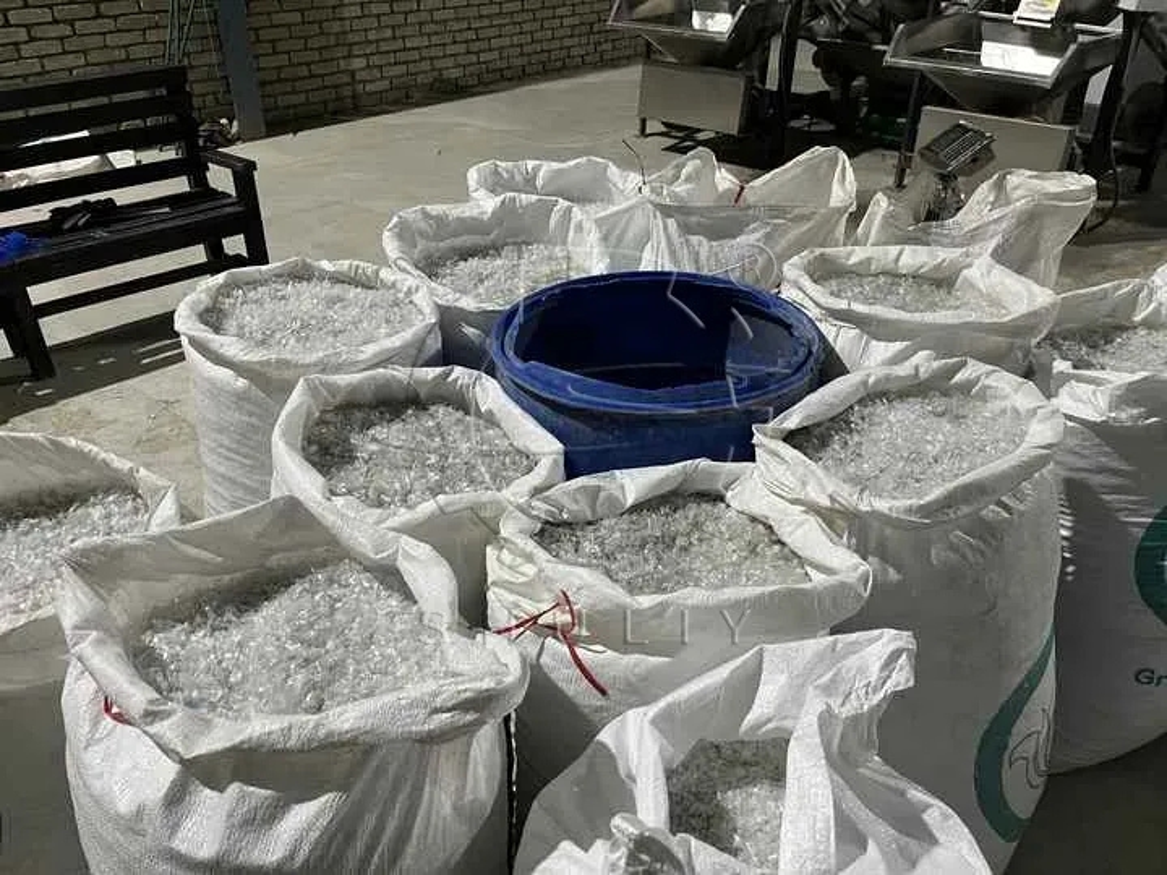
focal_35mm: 26
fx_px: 877
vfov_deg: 53.1
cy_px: 438
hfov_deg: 67.3
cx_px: 584
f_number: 1.6
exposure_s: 1/50
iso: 250
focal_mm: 5.1
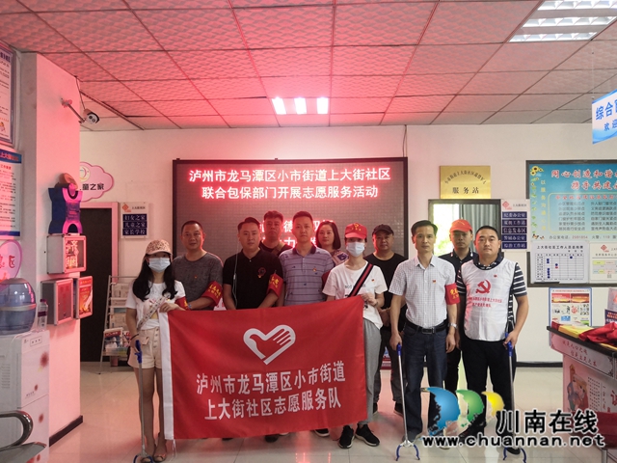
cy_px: 232
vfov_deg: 51.4
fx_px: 481
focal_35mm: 27
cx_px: 308
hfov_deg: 65.3
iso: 320
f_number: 1.8
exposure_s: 1/33.3
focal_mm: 3.95
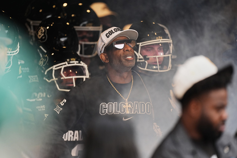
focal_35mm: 600
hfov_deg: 3.4
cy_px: 79
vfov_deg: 2.3
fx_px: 3949
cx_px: 118
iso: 1000
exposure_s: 1/320
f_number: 4
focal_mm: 600
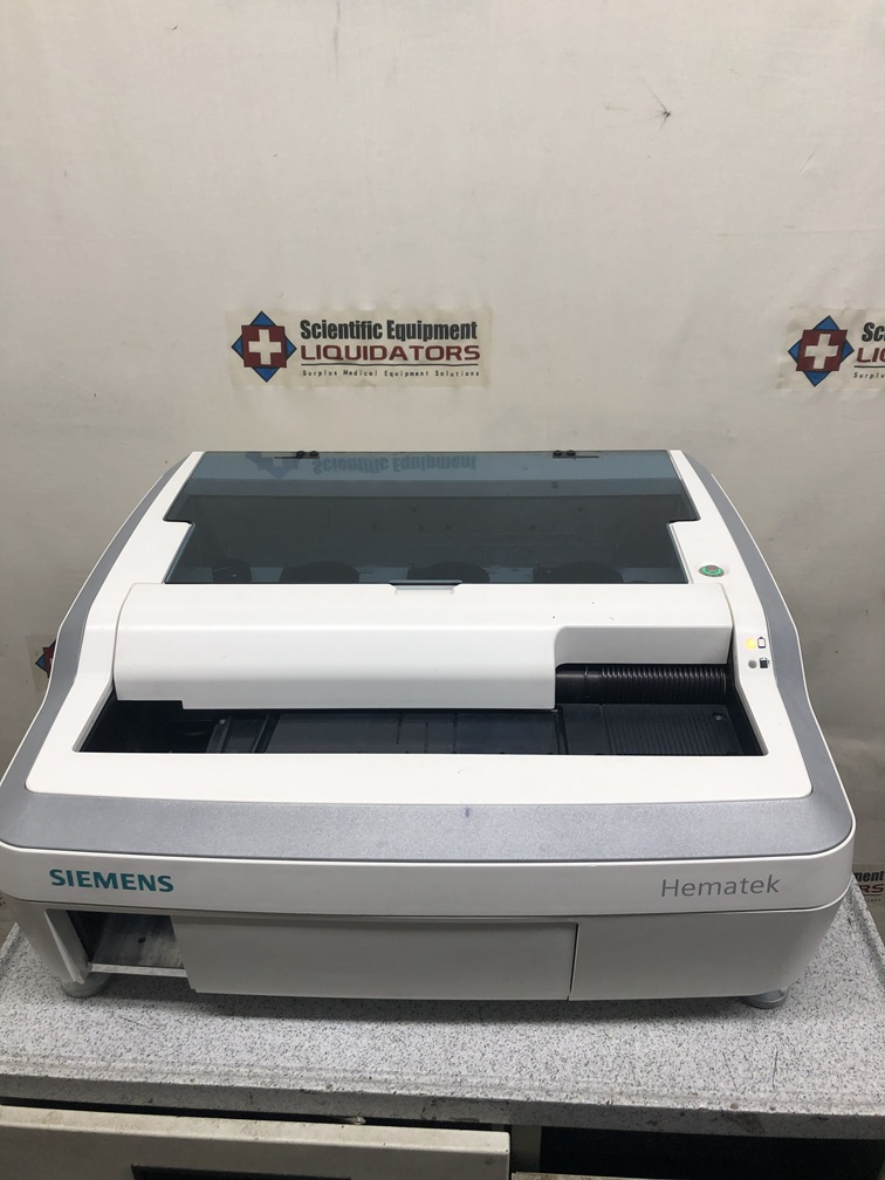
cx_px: 442
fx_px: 954
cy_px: 590
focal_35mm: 28
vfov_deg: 63.4
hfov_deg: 49.7
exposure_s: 1/120
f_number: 1.8
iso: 50
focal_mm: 3.99
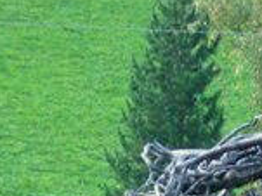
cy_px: 460
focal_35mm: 345
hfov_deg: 5.7
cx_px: 468
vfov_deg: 4.2
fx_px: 2609
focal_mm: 11.7
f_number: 5.3
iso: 400
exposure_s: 1/30
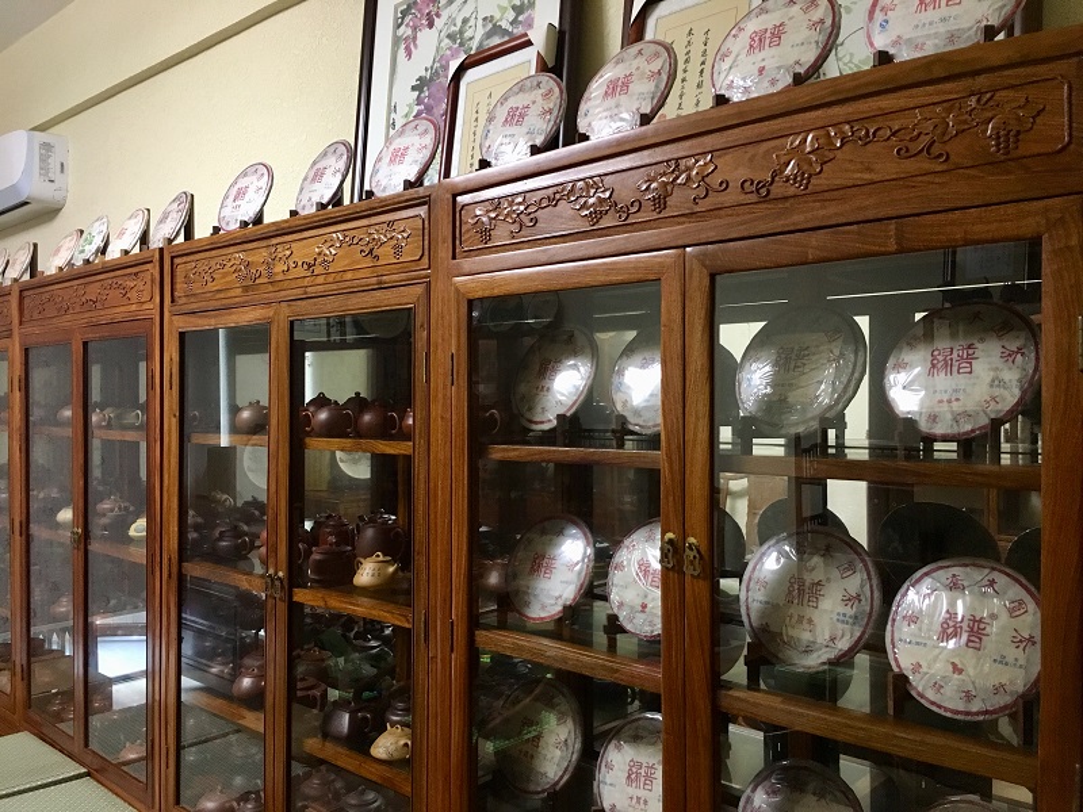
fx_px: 907
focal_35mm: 29
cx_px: 542
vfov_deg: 48.2
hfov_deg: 61.7
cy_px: 406
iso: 250
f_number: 2.2
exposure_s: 1/33
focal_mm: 4.15
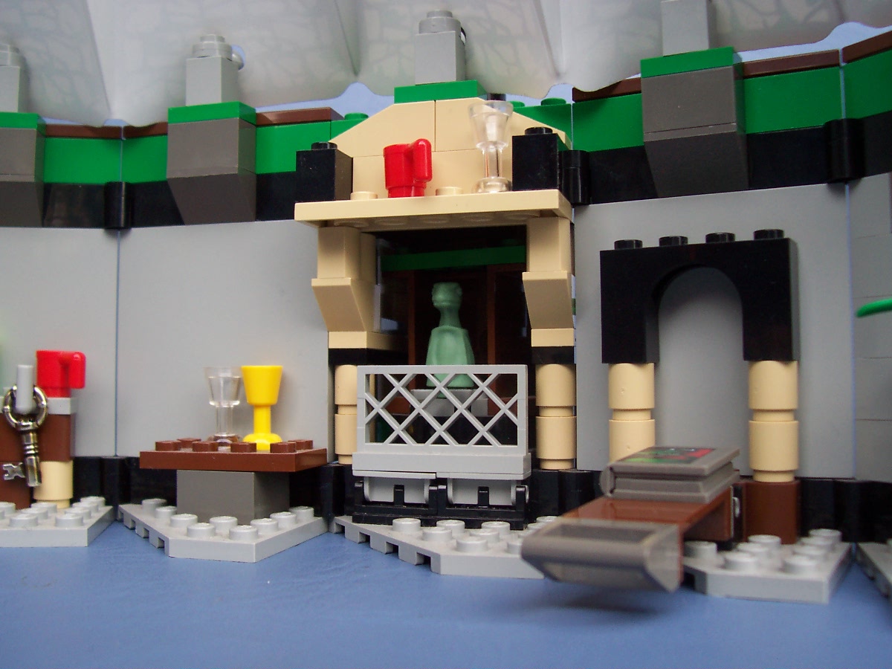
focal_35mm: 37
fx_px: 953
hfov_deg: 50.1
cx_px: 446
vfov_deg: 38.7
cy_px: 334
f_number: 2.8
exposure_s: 1/90
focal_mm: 5.6
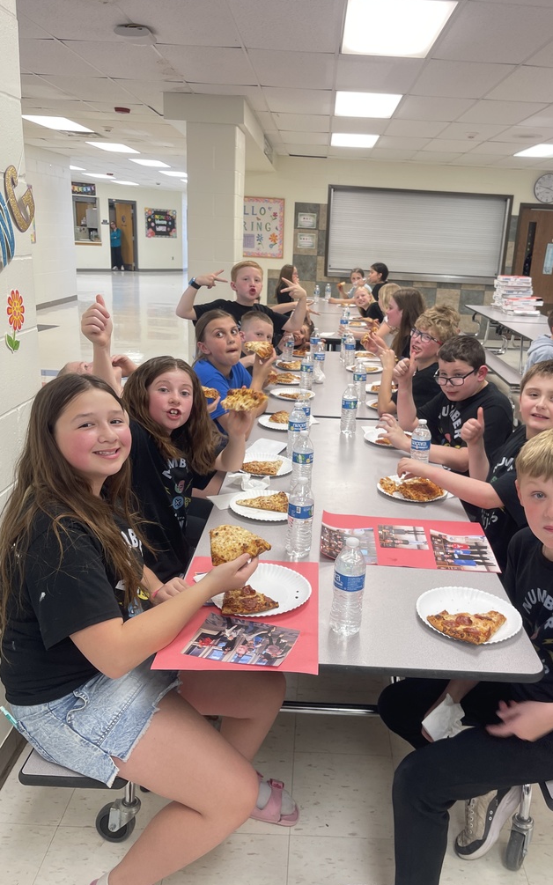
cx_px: 324
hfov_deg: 45.8
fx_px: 651
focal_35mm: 27
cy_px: 439
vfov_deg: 68.4
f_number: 1.6
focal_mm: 5.1
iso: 80
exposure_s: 1/60
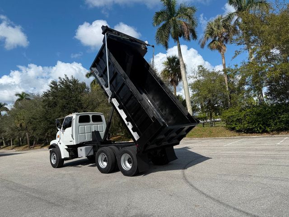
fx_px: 200
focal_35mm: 24
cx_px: 144
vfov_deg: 56.8
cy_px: 108
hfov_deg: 71.6
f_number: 1.78
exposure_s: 1/5714
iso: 80
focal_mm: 6.76
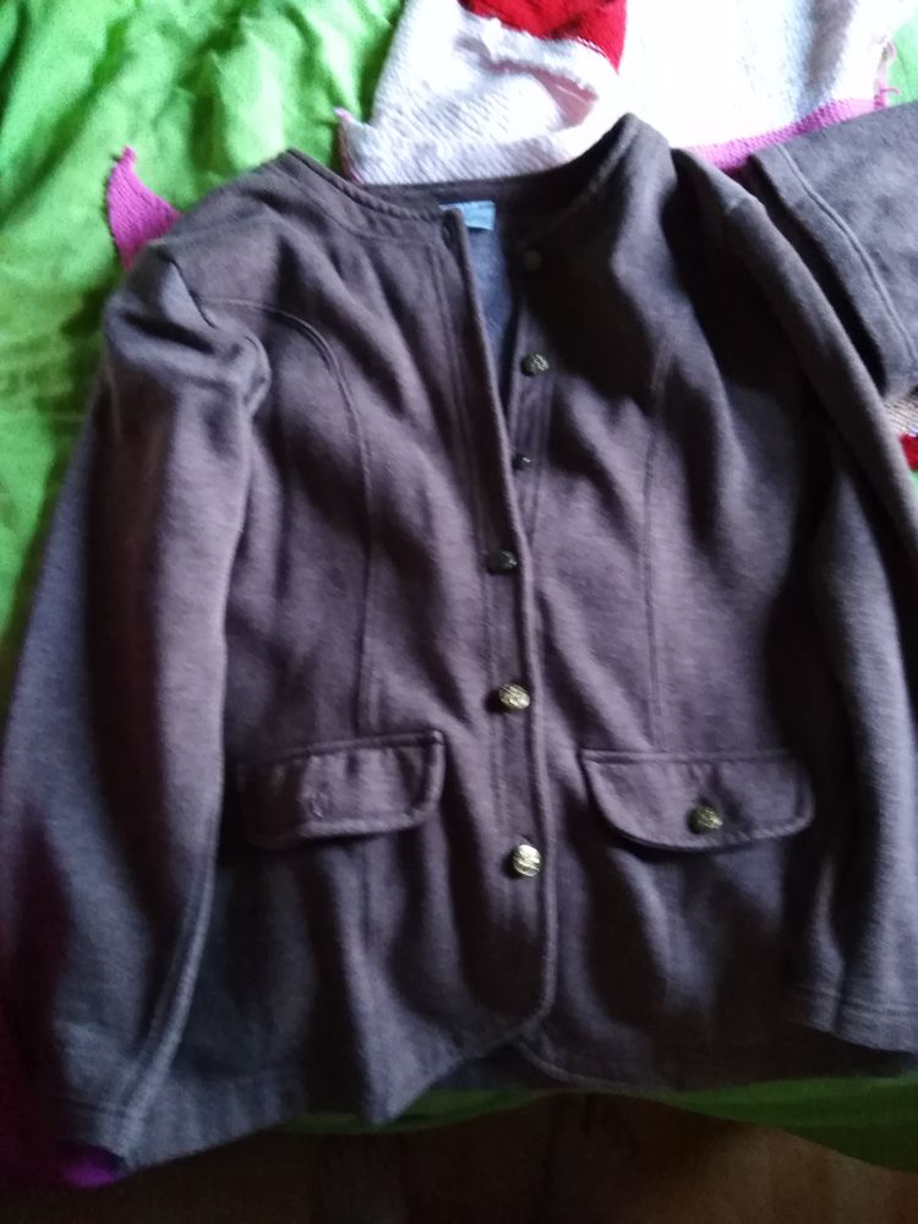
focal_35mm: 26
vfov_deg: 67.3
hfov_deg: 53.1
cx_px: 459
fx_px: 919
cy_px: 612
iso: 1695
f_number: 2.2
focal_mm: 3.46
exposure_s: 1/12.5
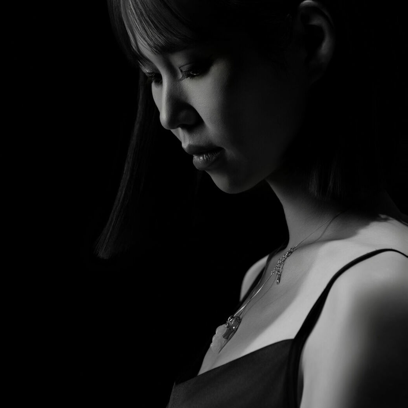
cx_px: 204
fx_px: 1880
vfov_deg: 12.4
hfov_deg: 12.4
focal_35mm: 141
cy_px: 105
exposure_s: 1/100
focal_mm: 110
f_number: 6.3
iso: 100
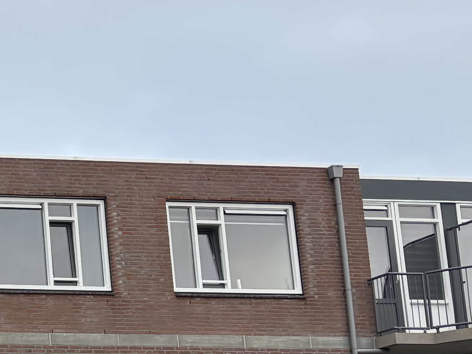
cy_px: 347
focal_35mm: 98
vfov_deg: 14.9
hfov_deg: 16.6
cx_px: -385
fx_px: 1337
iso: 50
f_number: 1.6
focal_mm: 6
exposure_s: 1/781
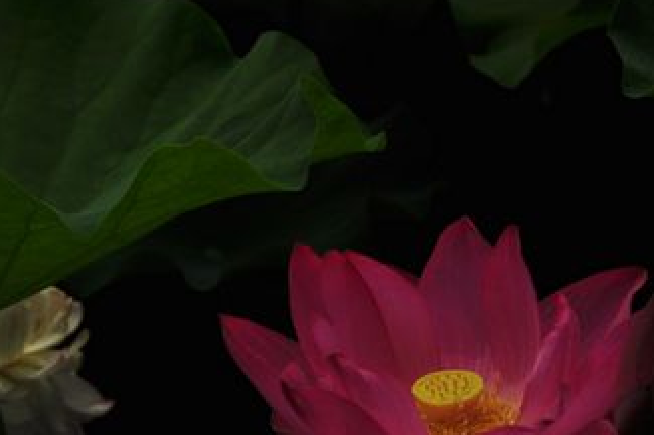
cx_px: 181
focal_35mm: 226
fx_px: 4101
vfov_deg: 6.1
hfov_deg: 9.1
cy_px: 295
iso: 200
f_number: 5.6
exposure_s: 1/3200
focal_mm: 70
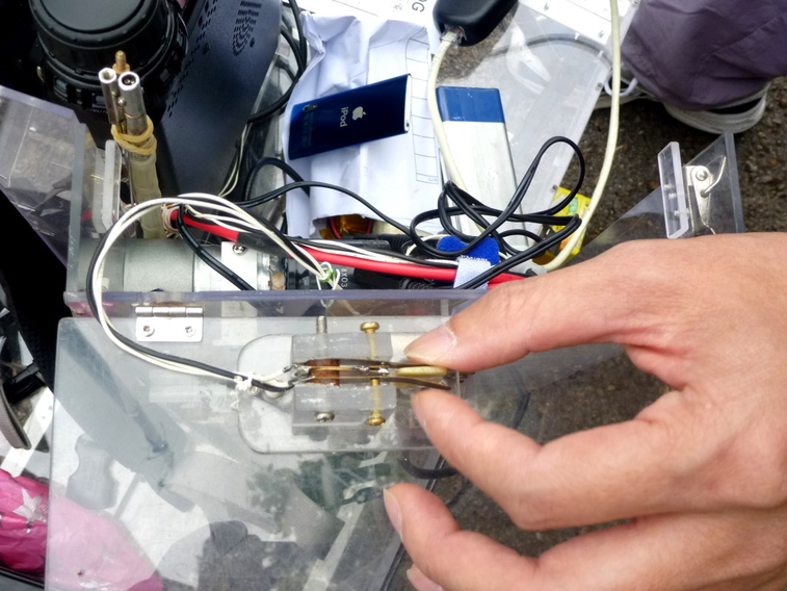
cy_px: 296
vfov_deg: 35.1
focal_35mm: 41
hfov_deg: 45.8
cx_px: 394
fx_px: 932
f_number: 4.2
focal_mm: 7.4
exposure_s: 1/100
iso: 200
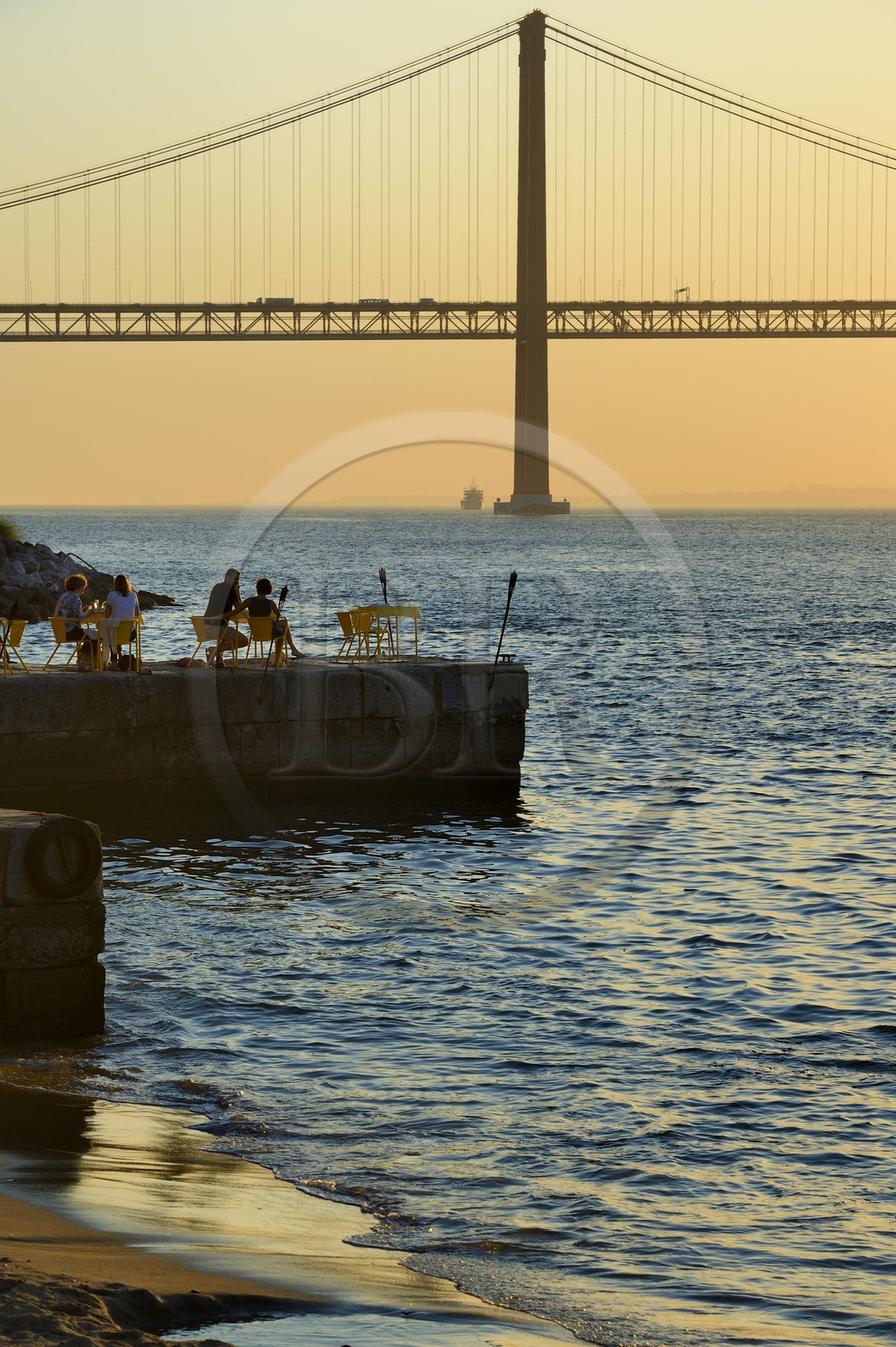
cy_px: 674
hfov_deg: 12.4
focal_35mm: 110
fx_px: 4113
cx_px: 448
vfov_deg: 18.6
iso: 100
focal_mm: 110
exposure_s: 1/200
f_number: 10
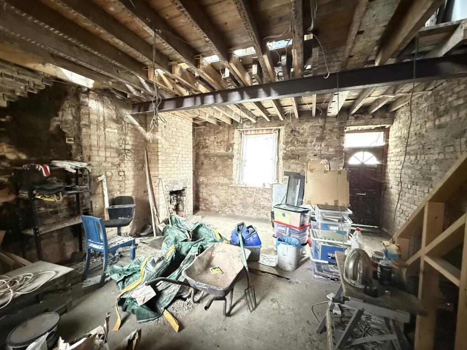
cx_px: 234
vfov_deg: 85.7
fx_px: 189
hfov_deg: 102.1
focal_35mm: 14
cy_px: 175
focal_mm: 2.22
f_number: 2.2
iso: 2000
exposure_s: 1/30
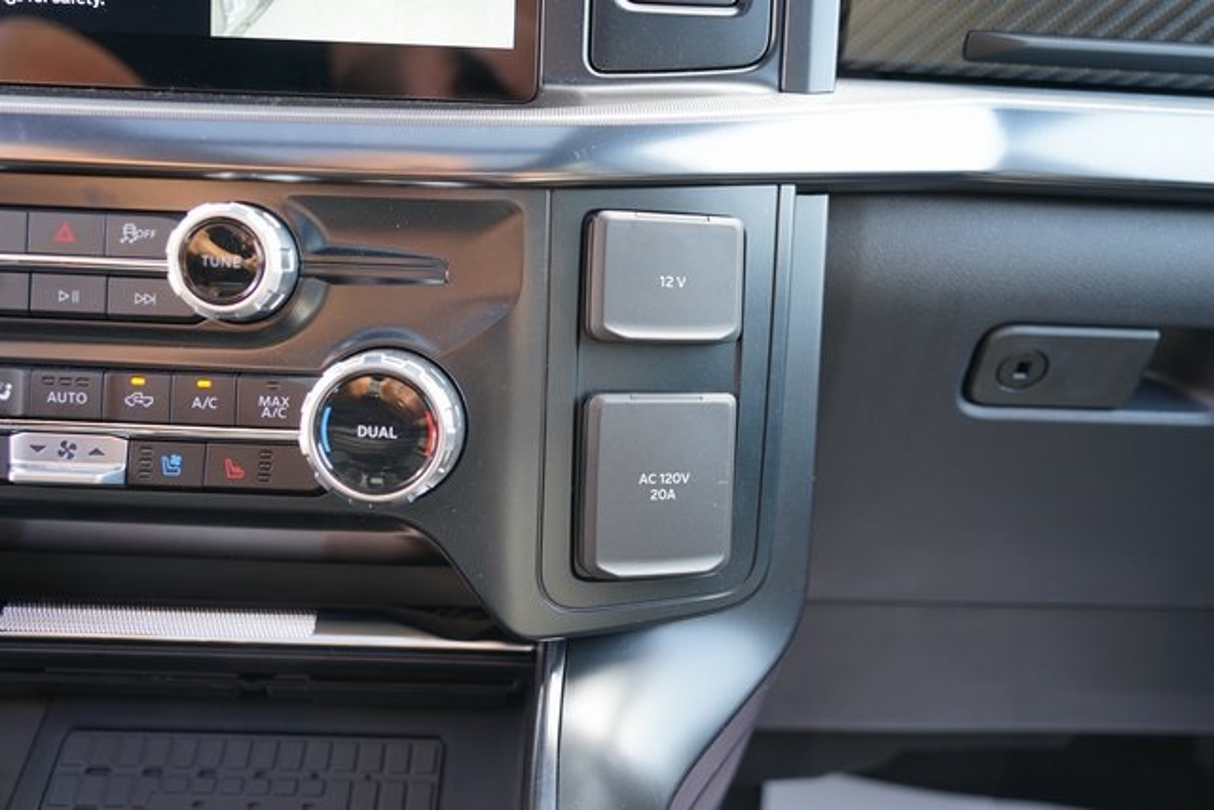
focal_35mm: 29
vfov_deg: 45.0
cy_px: 405
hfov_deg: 63.6
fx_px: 978
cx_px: 607
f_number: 4
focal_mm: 29
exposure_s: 1/60
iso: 320
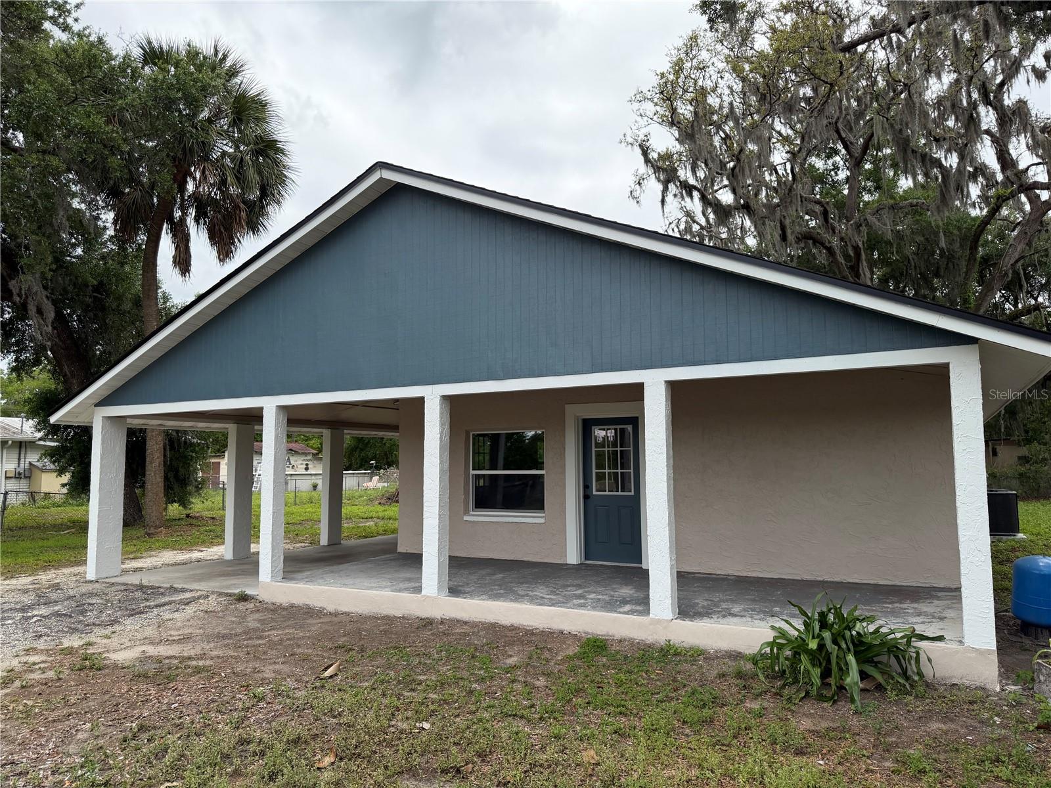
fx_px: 729
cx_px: 526
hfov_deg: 71.6
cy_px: 394
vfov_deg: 56.8
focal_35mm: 24
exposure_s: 1/4405
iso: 100
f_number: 1.78
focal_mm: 6.76
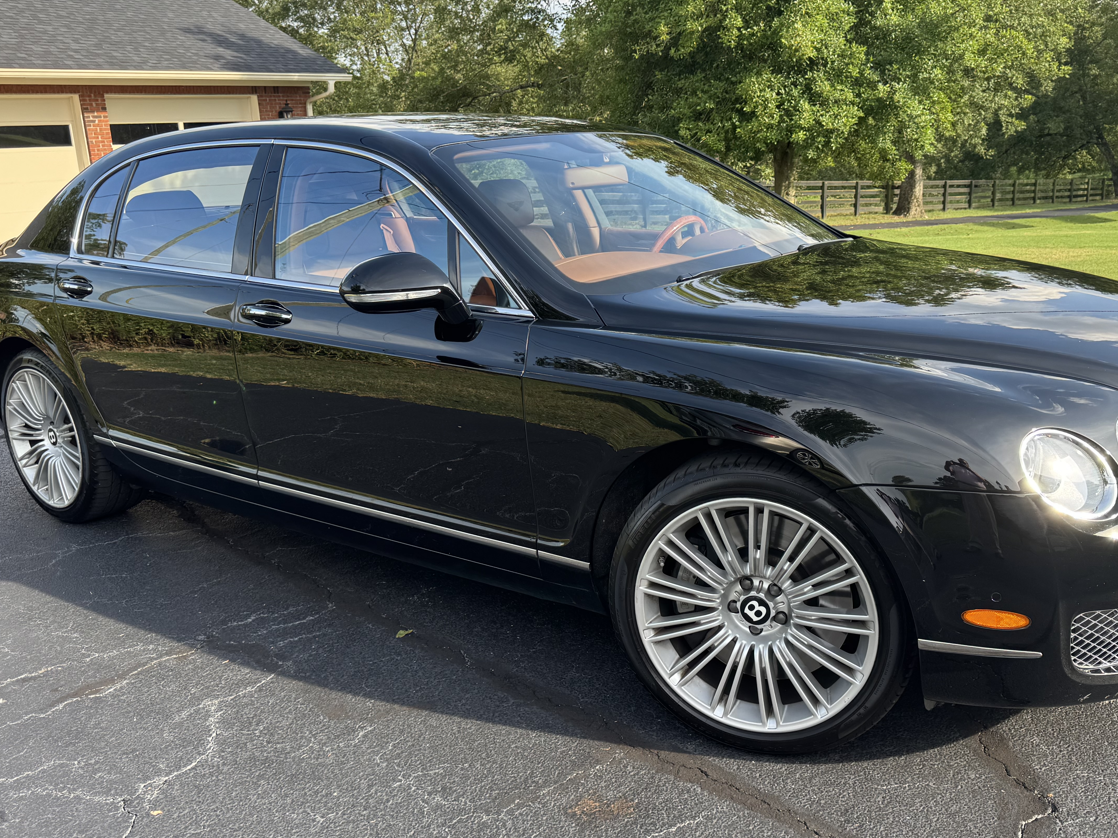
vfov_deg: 44.2
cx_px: 629
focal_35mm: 32
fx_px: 1034
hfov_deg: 56.6
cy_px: 436
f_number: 1.78
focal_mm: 6.76
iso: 80
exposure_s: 1/756
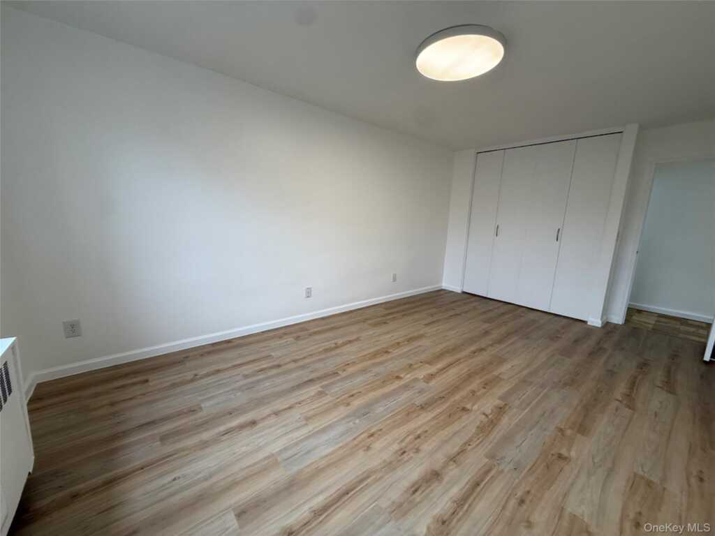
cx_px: 358
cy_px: 268
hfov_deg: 102.1
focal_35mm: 14
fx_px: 289
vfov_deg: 85.7
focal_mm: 2.22
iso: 80
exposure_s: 1/120
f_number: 2.2
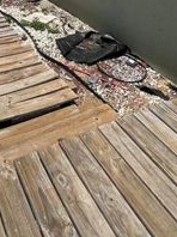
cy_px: -48
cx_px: 11
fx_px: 239
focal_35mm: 35
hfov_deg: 37.4
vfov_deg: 38.7
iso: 32
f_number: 1.8
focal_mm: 1.57
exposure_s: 1/2950
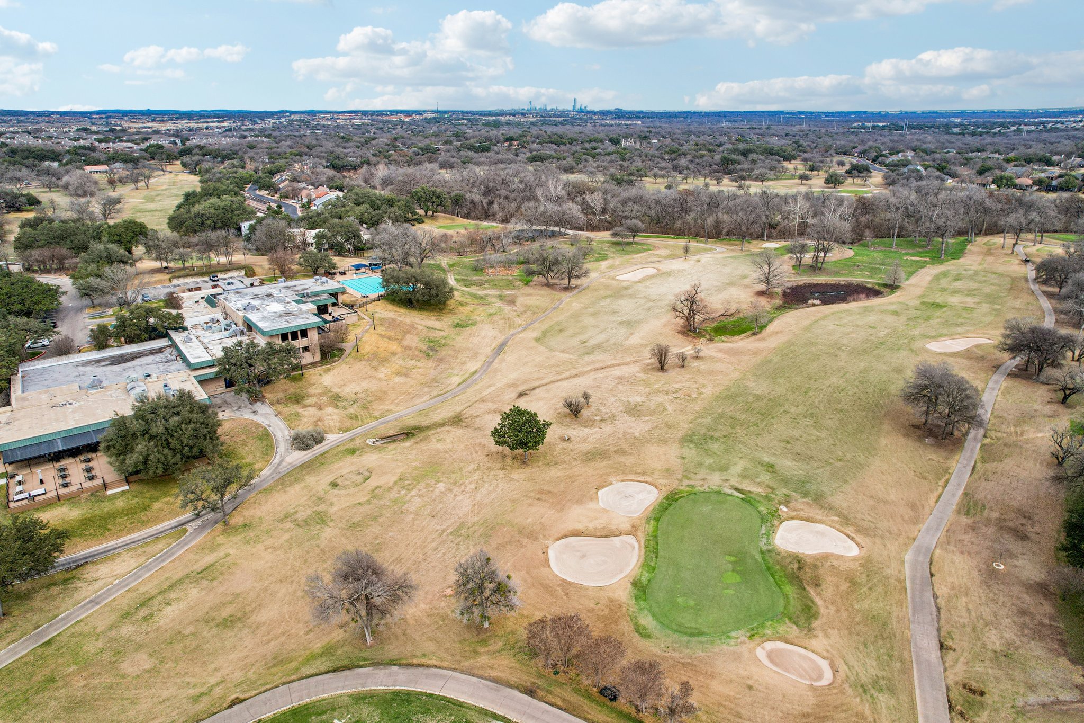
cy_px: 362
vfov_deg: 57.2
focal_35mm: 22
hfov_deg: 78.6
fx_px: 662
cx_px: 542
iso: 140
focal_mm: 8.4
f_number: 2.8
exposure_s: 1/2000
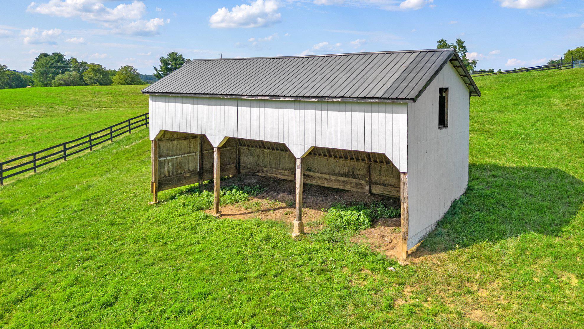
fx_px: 418
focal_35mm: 27
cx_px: 293
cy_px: 173
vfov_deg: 42.9
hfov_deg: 69.9
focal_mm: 6.72
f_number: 1.7
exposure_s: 1/4000
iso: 130
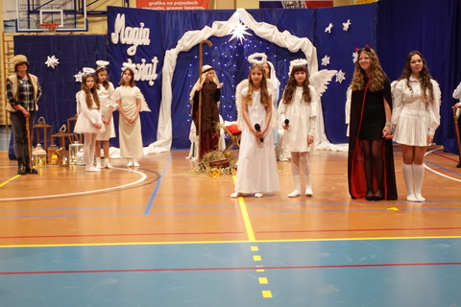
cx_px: 230
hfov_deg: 28.8
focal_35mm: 70
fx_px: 896
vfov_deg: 19.5
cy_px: 154
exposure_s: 1/80
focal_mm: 25.7
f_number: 2.8
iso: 1000
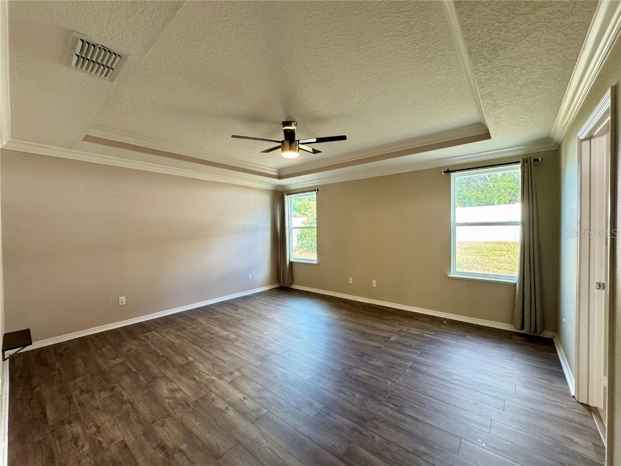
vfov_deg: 85.7
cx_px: 310
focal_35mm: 14
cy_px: 233
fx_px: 251
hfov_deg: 102.1
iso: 250
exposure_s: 1/60
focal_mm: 2.22
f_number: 2.2
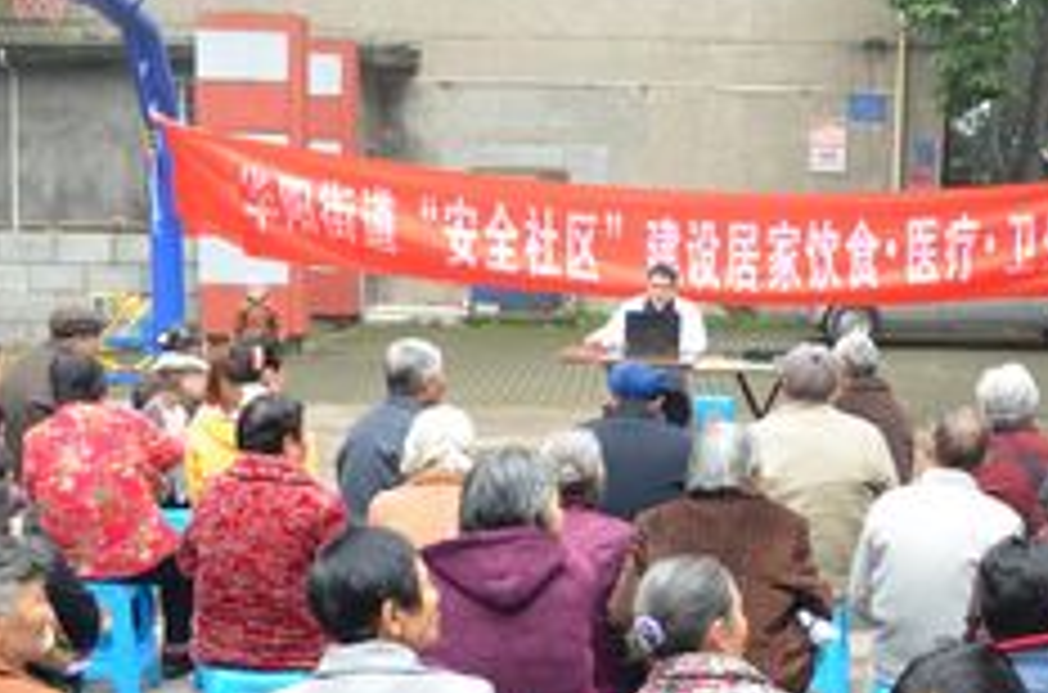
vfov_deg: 23.1
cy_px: 497
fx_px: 1684
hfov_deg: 34.2
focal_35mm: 58
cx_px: 724
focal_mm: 18
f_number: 4
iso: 400
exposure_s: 1/60
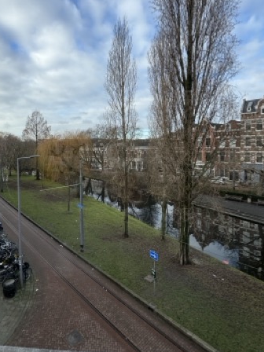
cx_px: 103
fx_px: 203
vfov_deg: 81.5
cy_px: 157
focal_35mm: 20
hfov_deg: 65.2
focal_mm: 2.22
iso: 40
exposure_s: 1/582
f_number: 2.2
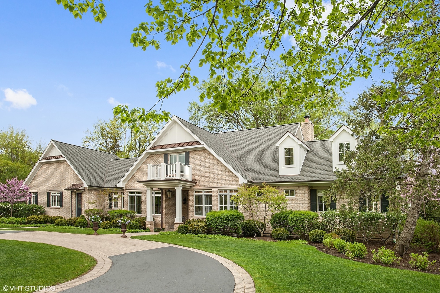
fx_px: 293
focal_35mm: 24
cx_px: 220
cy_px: 146
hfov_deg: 73.8
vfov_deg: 53.1
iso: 200
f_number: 8
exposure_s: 1/90
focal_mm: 24
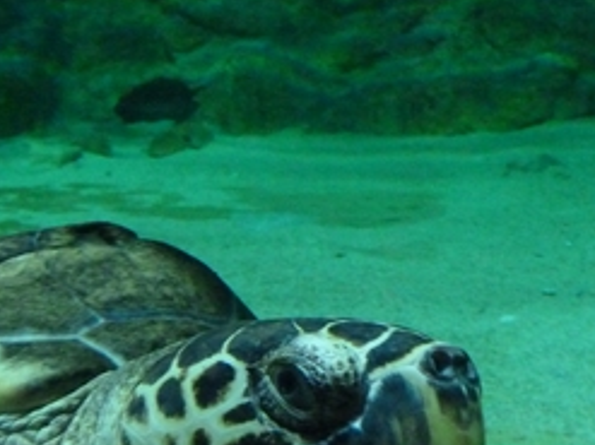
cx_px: 183
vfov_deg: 17.7
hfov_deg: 23.7
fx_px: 1409
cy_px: 416
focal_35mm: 82
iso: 800
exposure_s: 1/25
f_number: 3.6
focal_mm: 7.1
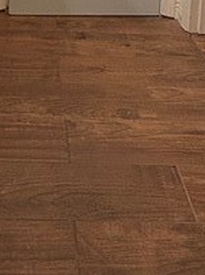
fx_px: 562
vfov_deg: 21.6
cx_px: 58
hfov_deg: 20.6
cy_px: -166
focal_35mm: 71
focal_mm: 2.22
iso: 200
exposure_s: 1/120
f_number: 2.2
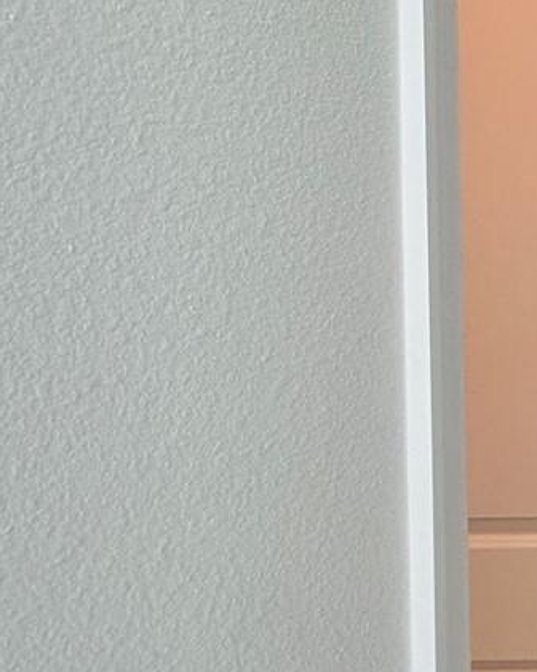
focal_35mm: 52
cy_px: 317
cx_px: 1098
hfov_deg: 18.2
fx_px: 1033
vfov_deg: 36.0
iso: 125
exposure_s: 1/120
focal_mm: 2.22
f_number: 2.2
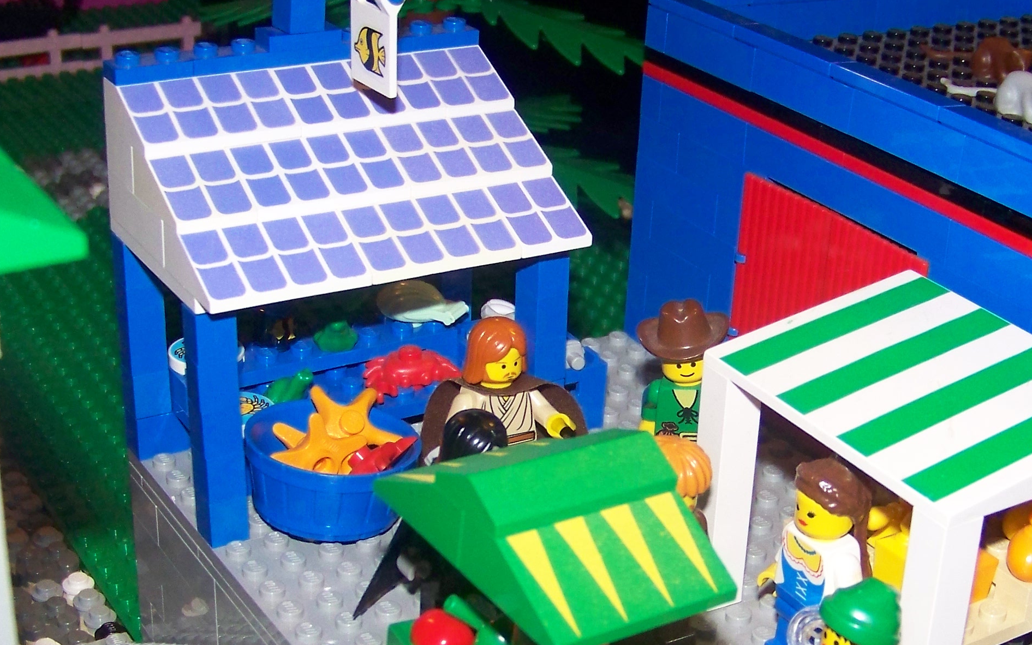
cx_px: 596
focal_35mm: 62
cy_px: 418
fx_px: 1744
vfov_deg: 20.9
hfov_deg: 32.9
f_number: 2.8
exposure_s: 1/30
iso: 200
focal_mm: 5.85
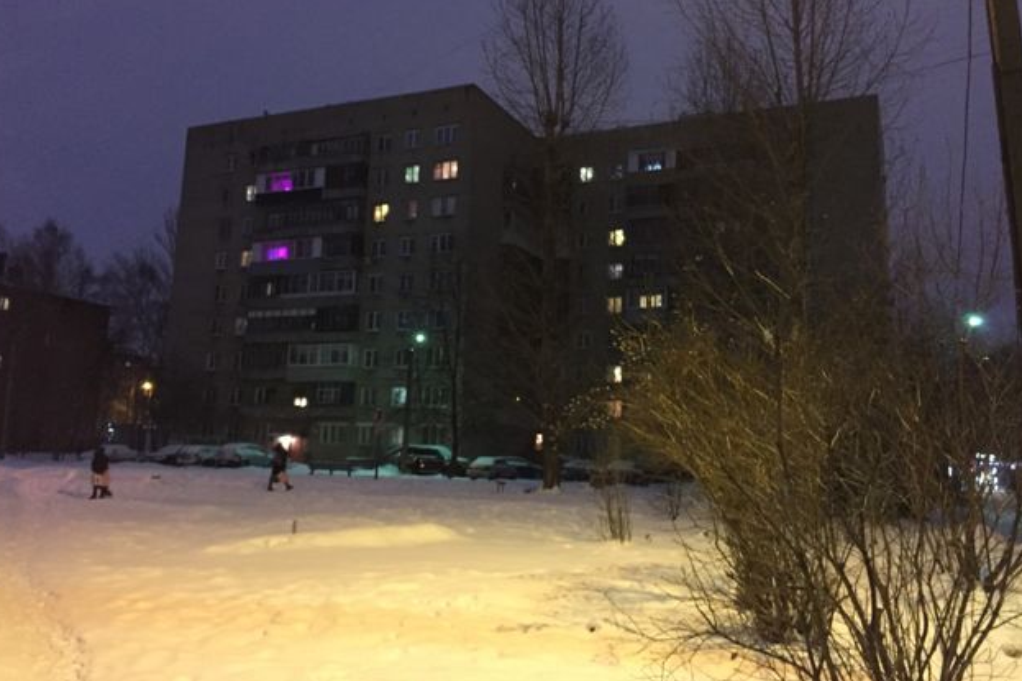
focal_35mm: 31
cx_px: 504
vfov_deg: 42.2
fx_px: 880
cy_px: 299
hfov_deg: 60.3
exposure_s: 1/17
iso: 500
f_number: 2.2
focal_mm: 4.15
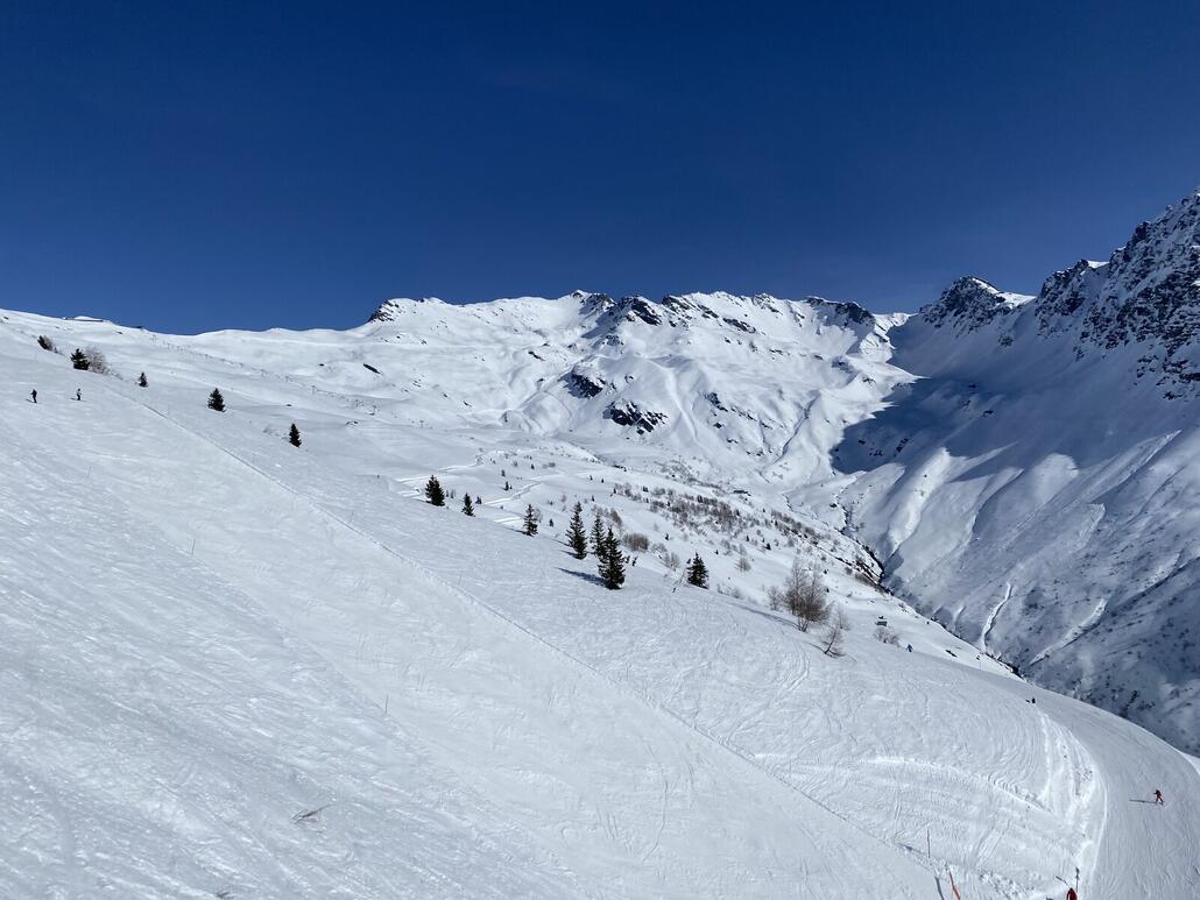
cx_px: 600
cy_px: 450
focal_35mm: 26
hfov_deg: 67.3
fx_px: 902
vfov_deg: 53.1
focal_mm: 4.25
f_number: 1.8
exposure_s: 1/16393
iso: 40
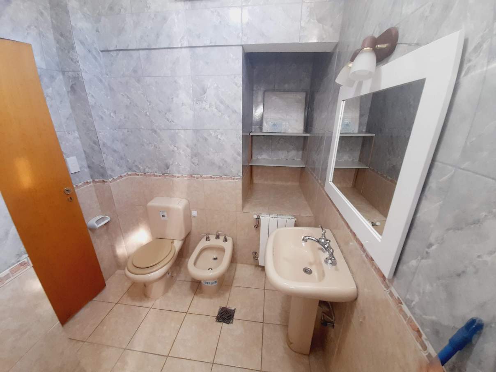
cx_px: 248
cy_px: 186
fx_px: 186
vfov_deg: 89.9
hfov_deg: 106.2
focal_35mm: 13
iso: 80
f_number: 2.2
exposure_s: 1/25
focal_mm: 1.42
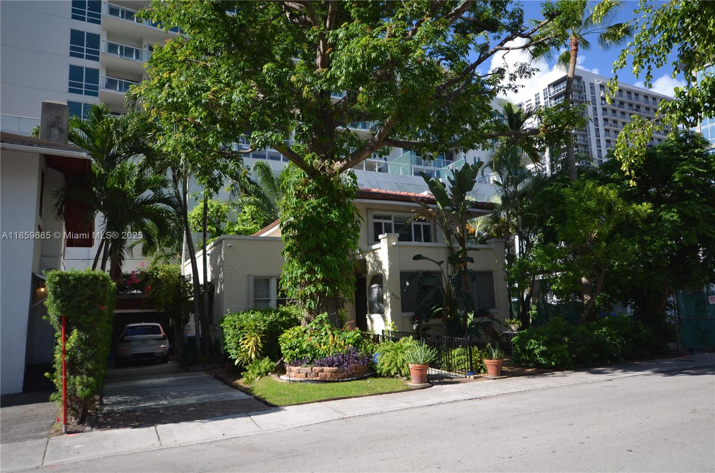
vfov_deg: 47.7
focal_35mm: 27
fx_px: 535
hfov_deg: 67.5
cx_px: 358
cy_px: 236
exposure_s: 1/1250
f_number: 5.3
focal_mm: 18
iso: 400
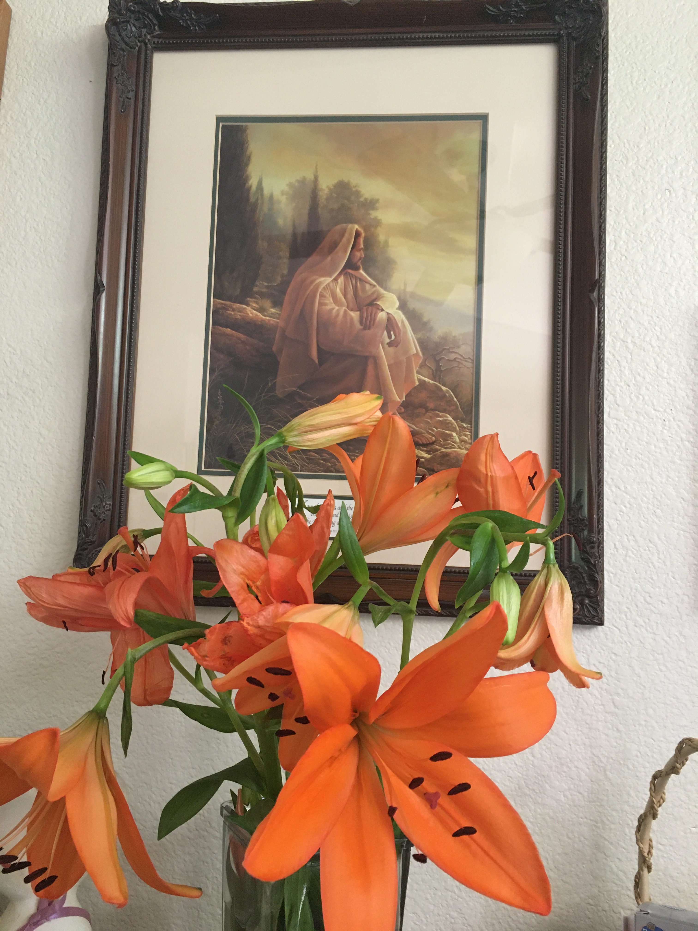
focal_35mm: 29
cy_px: 466
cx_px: 349
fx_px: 780
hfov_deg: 48.2
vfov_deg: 61.7
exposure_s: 1/30
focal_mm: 4.15
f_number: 2.2
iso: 160
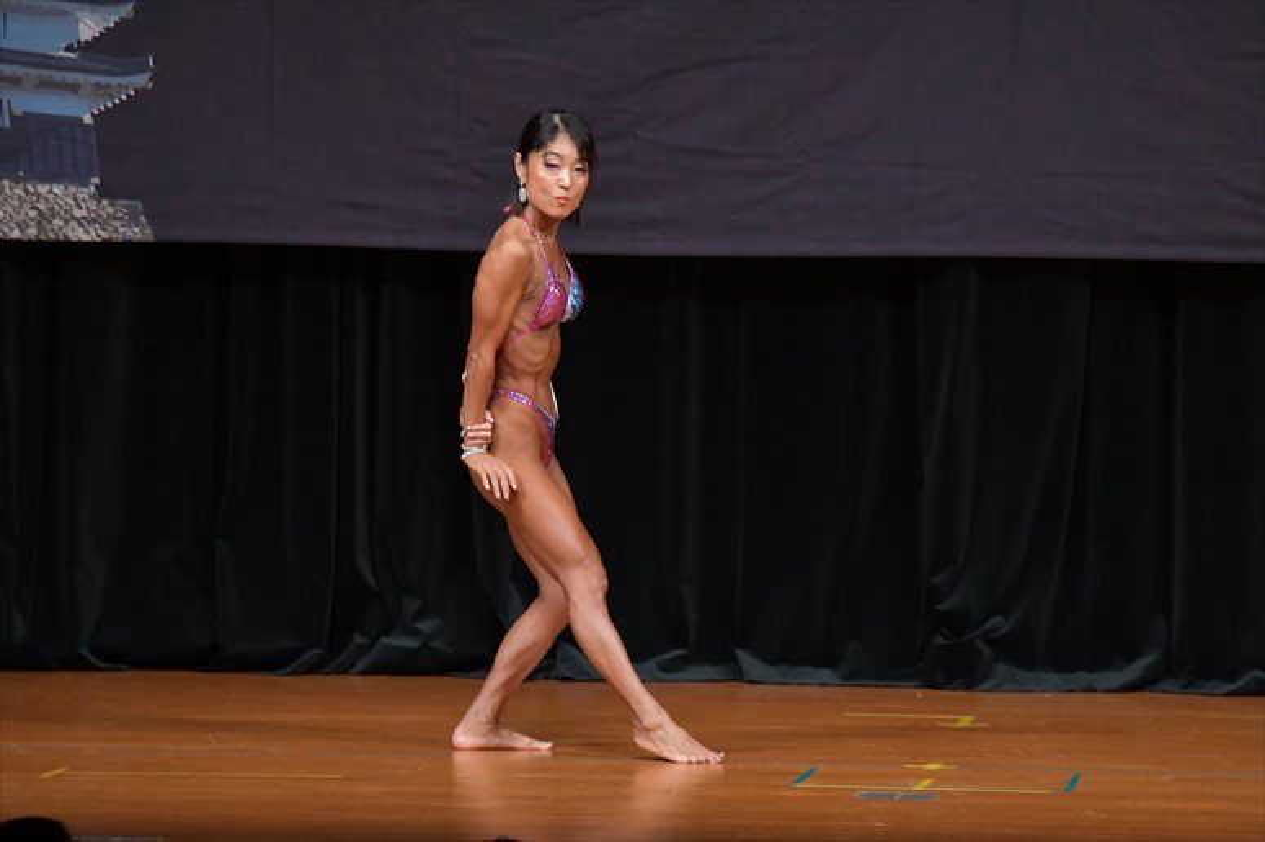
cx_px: 632
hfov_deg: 7.2
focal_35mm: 285
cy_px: 421
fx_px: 10010
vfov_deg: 4.8
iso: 4000
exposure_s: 1/400
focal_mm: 190
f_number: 5.6
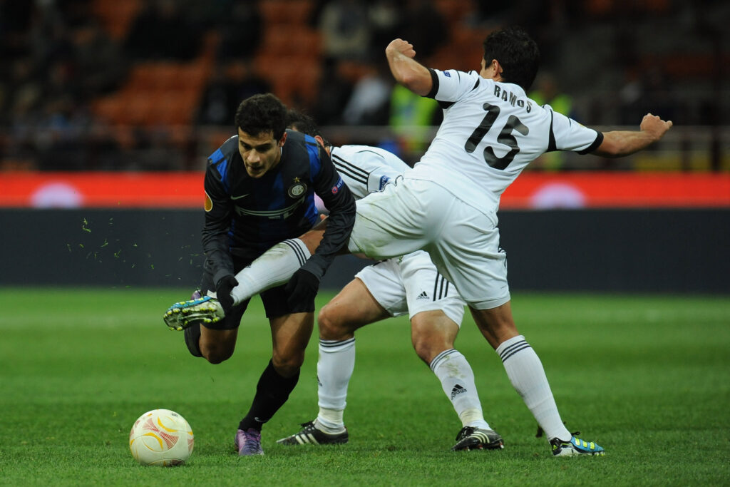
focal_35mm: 420
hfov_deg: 4.9
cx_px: 365
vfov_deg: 3.3
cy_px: 244
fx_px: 8517
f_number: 4
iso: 2000
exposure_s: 1/1000
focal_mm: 420
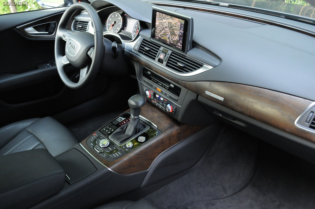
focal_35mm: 36
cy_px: 104
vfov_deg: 36.8
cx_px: 158
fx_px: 315
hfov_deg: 53.2
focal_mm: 24
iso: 2000
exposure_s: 1/30
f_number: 5.6
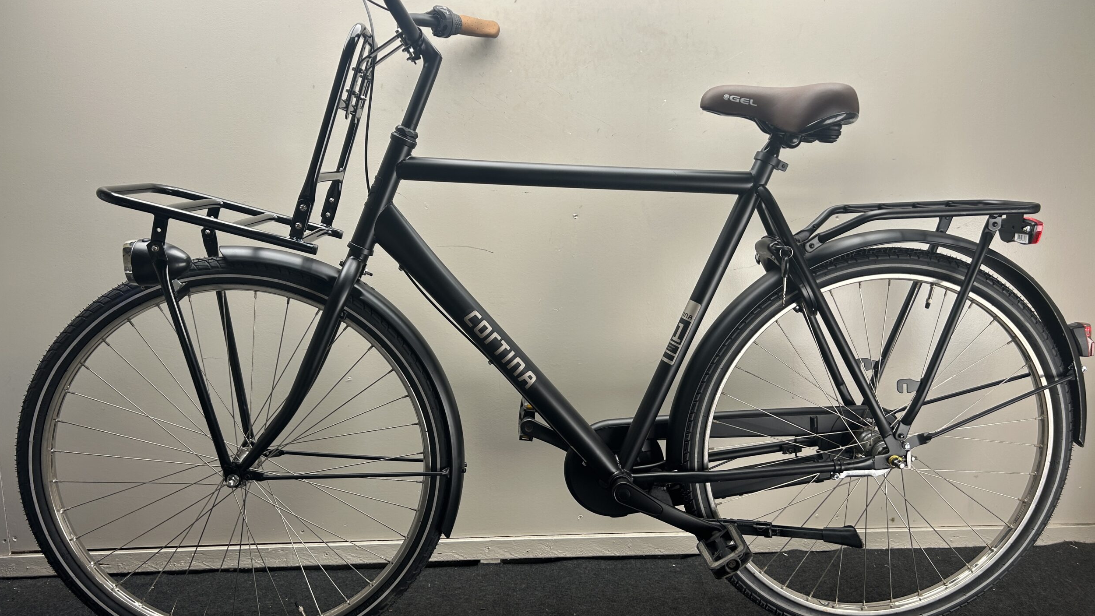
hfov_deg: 66.1
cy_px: 307
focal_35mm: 29
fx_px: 842
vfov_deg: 40.2
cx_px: 549
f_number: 1.5
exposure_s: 1/123
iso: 32
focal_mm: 5.7
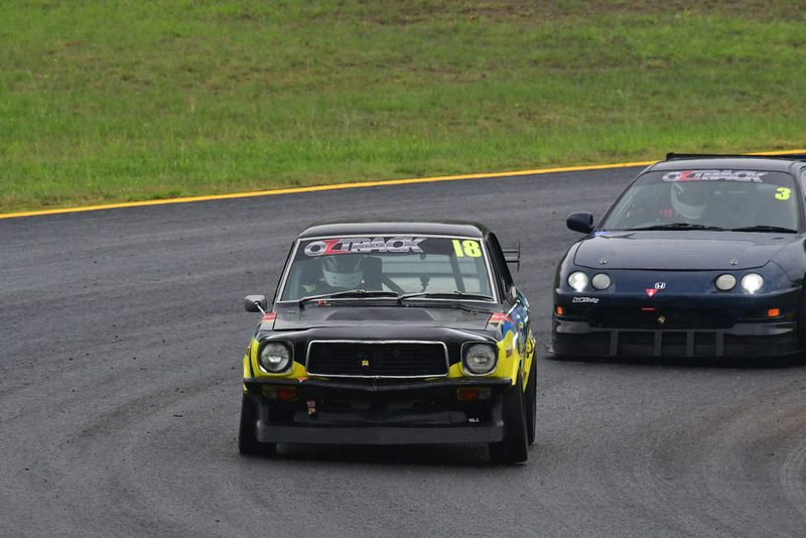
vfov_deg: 2.3
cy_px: 269
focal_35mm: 600
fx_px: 13437
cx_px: 403
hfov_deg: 3.4
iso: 1000
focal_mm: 400
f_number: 11
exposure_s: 1/640
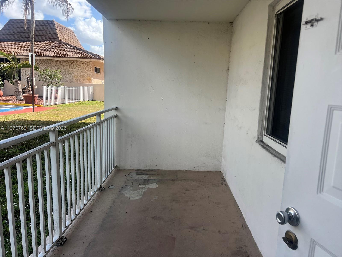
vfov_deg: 53.1
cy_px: 128
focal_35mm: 26
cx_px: 171
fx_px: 257
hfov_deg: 67.3
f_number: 1.5
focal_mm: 5.7
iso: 50
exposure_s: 1/1280
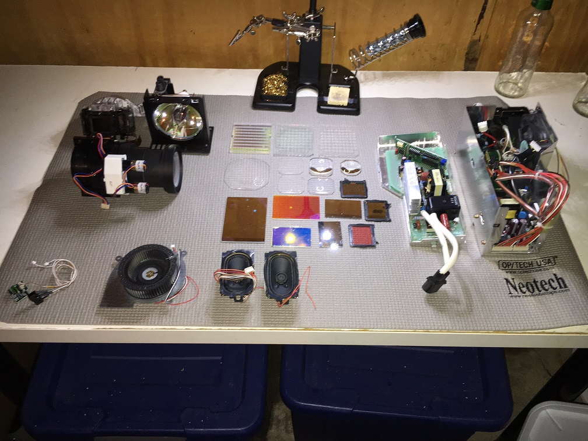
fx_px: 493
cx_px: 294
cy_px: 220
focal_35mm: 29
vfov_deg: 48.2
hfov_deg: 61.7
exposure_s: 1/30
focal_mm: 4.15
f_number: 2.2
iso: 80
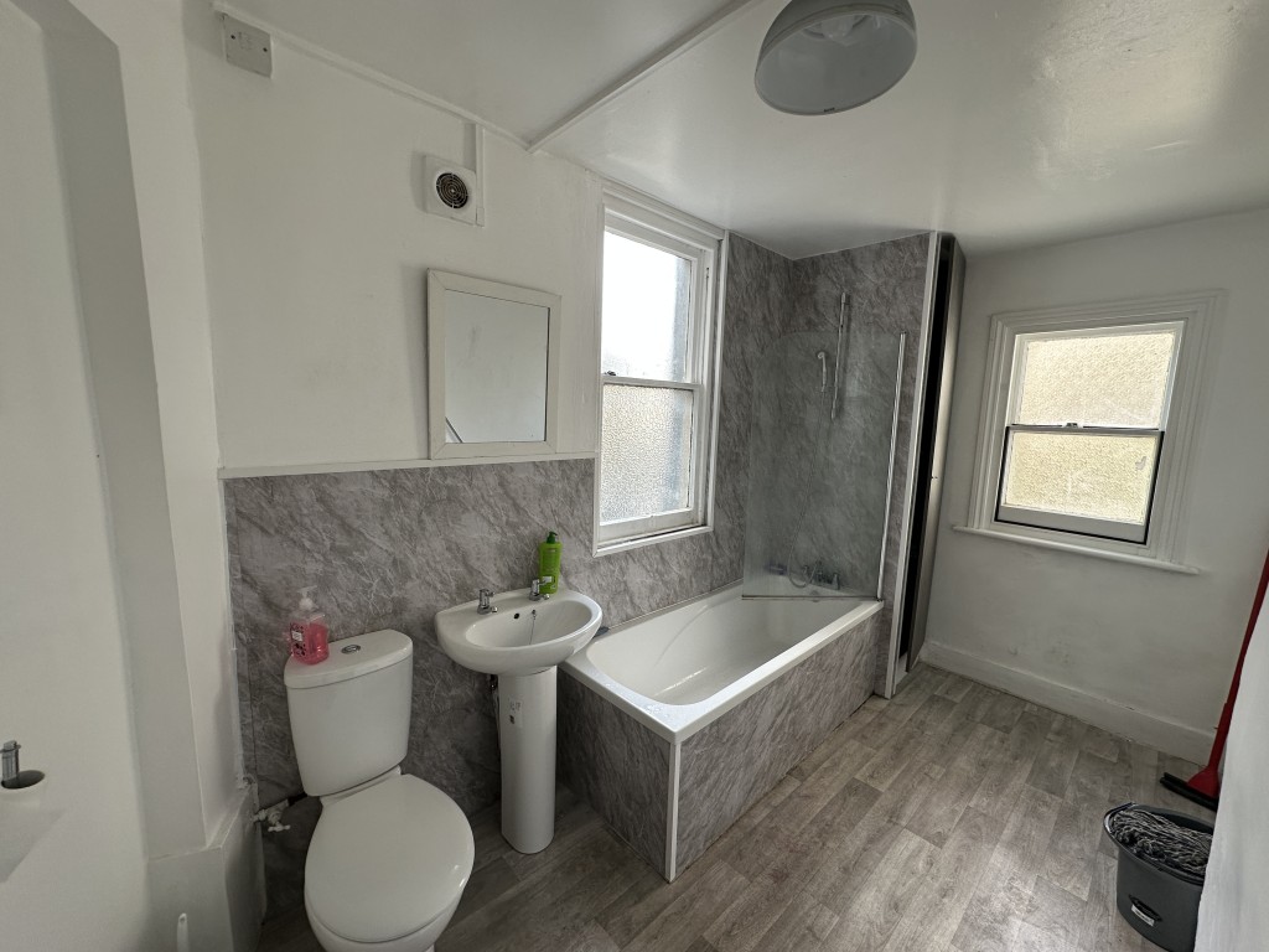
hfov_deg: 102.1
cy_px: 476
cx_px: 634
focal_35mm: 14
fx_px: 513
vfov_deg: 85.7
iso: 80
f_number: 2.2
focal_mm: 2.22
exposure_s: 1/99
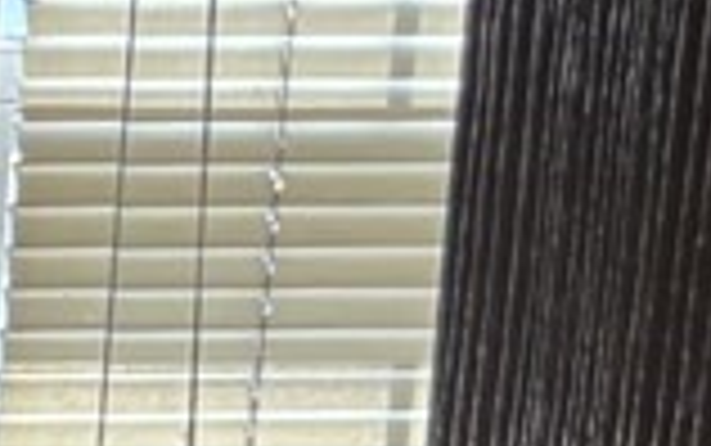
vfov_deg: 4.6
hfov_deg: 7.2
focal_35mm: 268
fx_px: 5197
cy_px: 1482
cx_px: -1233
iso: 40
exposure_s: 1/121
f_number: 1.6
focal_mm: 5.96
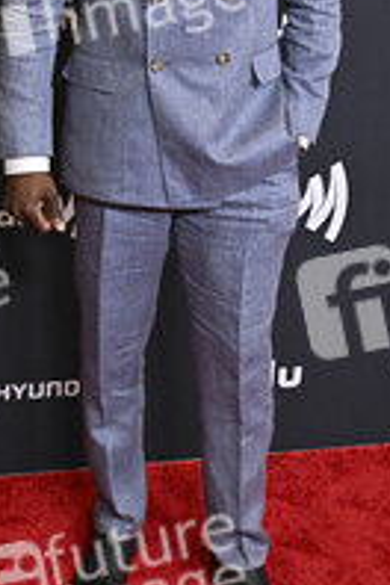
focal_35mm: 89
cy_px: 142
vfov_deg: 22.6
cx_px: 180
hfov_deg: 15.4
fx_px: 1446
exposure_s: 1/250
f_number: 5.6
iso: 4000
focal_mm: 44
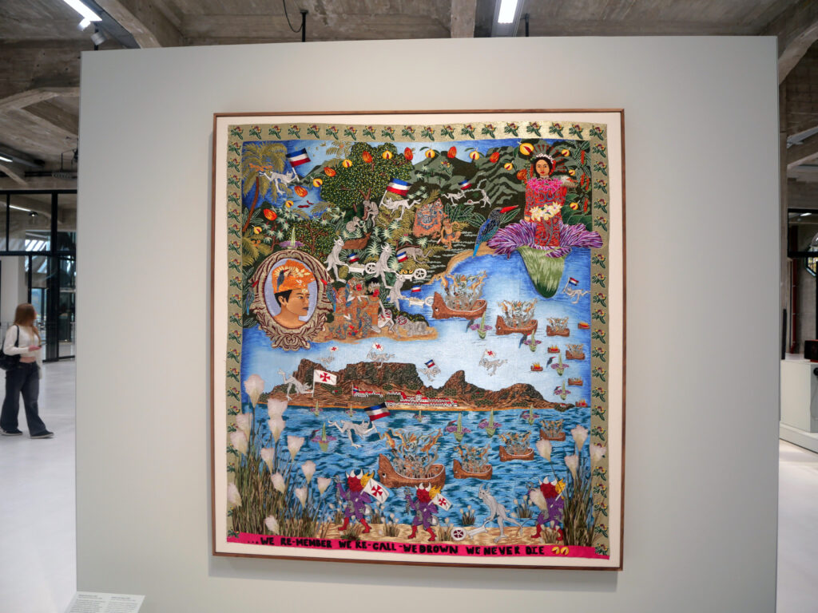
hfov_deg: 67.3
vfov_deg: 53.1
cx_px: 409
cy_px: 306
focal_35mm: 26
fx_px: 614
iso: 200
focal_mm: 13
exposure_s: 1/60
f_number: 3.5
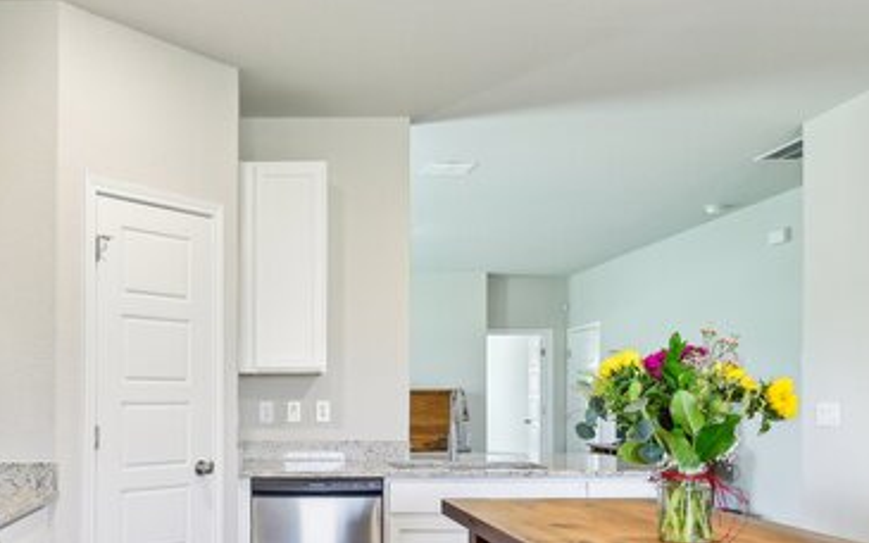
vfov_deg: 36.4
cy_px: 408
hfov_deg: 54.7
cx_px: 243
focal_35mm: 34
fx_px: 805
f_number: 8
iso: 2000
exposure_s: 1/20
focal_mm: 19
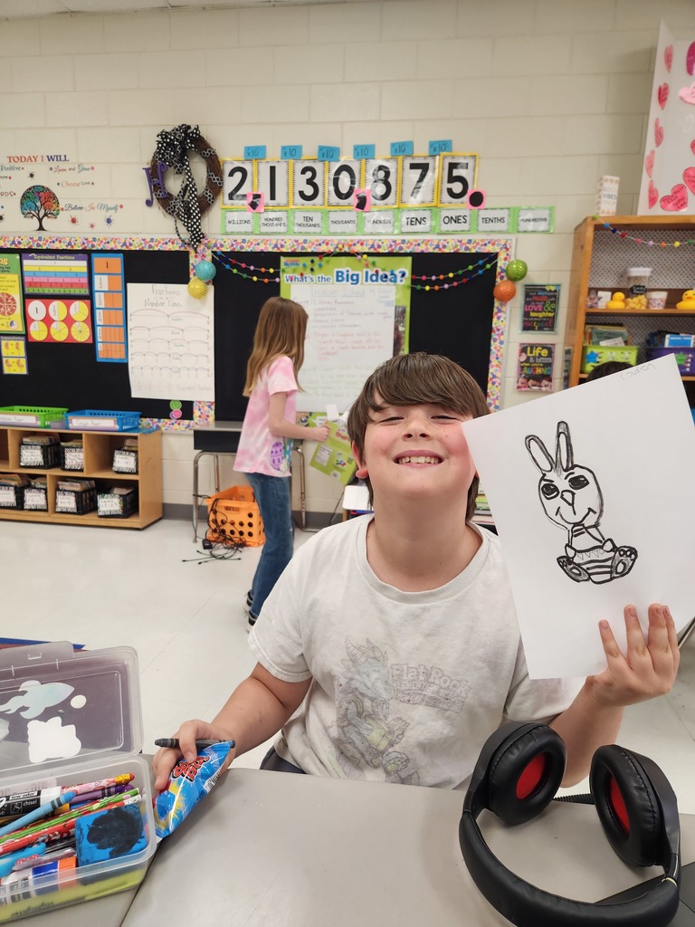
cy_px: 464
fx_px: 616
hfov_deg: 58.9
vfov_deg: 73.9
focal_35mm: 23
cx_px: 348
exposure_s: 1/120
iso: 100
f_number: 1.8
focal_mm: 5.4
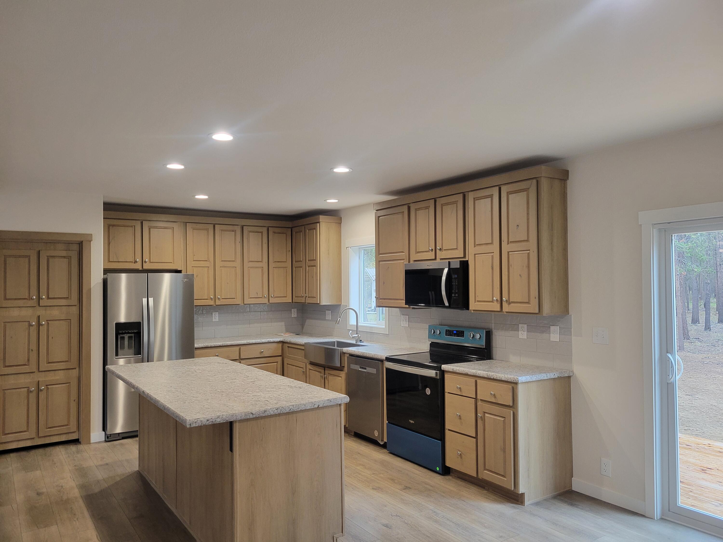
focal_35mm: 26
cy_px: 271
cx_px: 362
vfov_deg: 53.1
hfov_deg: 67.3
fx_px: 543
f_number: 1.8
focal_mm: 5.4
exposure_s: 1/120
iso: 250
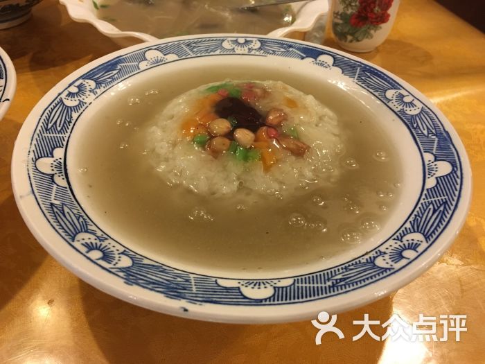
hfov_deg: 61.7
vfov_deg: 48.2
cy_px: 182
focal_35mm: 29
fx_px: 406
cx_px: 242
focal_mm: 4.15
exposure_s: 1/20
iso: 200
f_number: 2.2
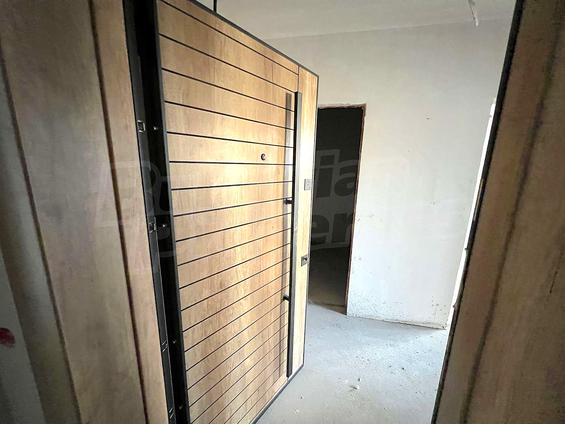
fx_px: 212
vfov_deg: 89.9
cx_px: 282
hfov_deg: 106.2
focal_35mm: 13
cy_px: 212
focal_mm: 1.57
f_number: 1.8
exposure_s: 1/46
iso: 1000
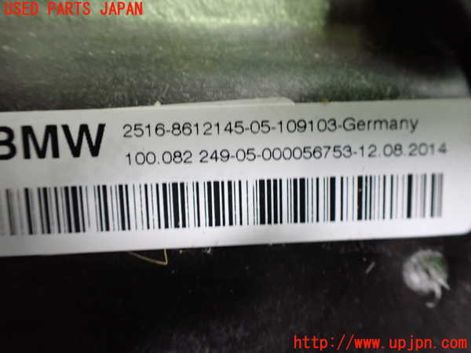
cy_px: 176
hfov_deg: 60.0
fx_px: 408
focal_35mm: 30
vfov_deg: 46.8
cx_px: 236
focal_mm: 5.4
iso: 800
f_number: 2.3
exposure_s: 1/30
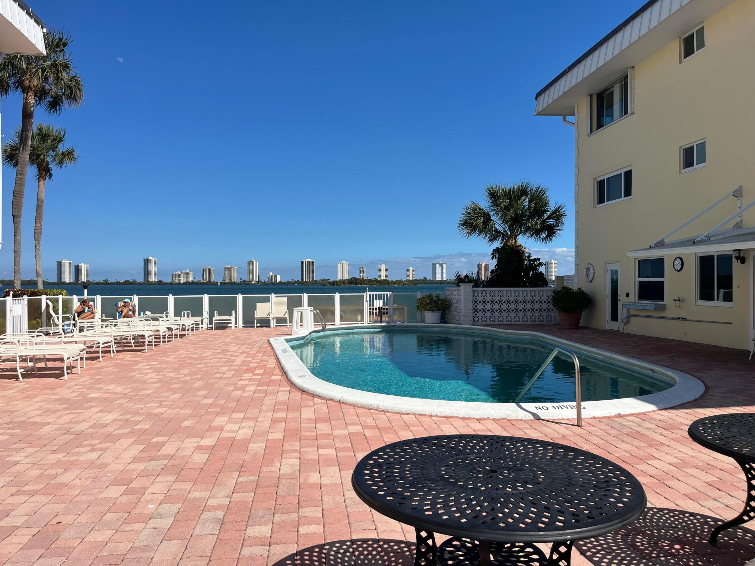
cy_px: 283
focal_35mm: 26
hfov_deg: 67.3
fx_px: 567
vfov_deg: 53.1
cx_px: 378
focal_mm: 5.1
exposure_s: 1/6494
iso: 50
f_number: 1.6
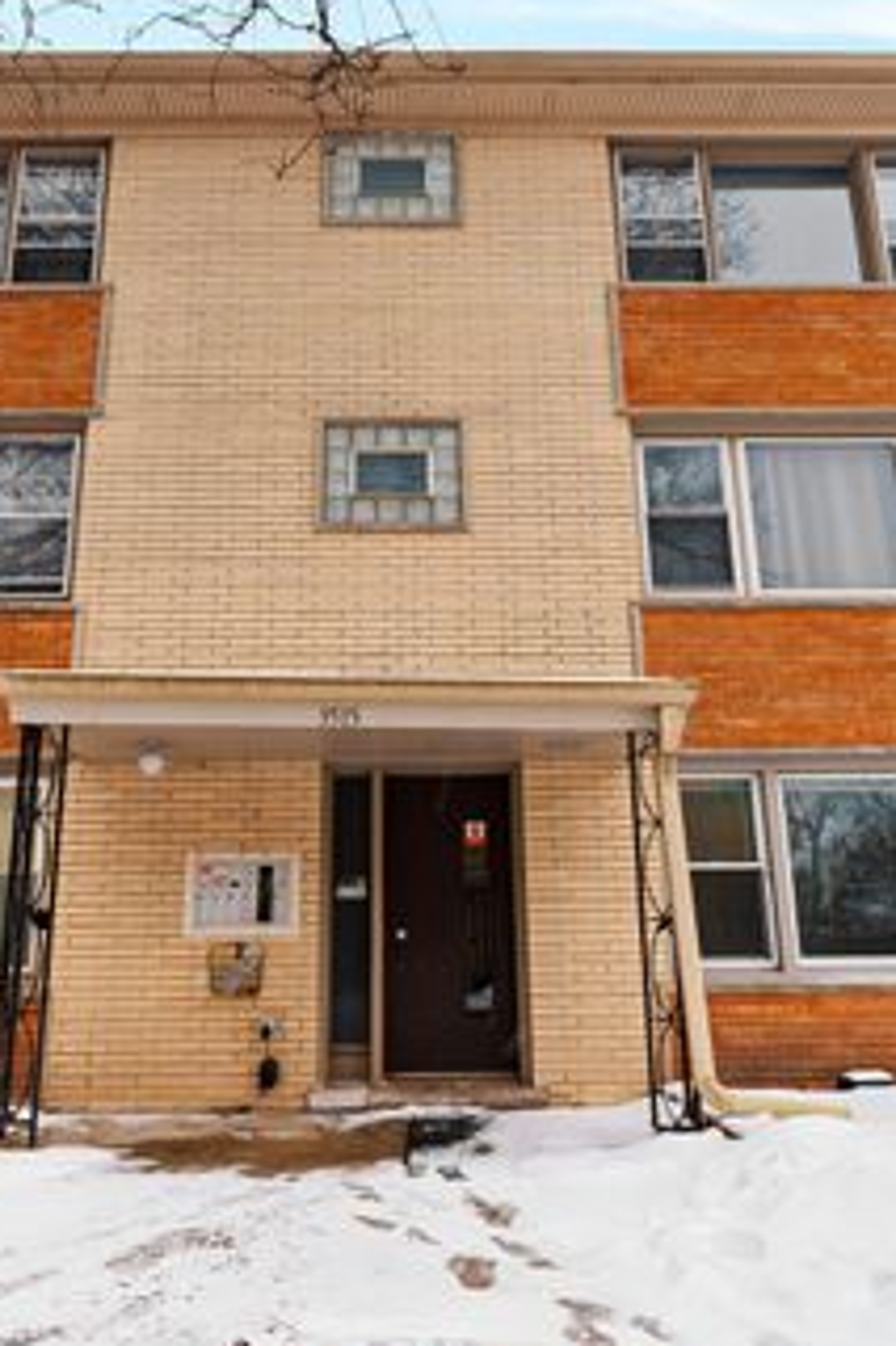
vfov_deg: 71.5
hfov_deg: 51.2
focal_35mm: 25
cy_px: 698
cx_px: 416
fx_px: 934
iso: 80
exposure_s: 1/80
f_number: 7.1
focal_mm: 16
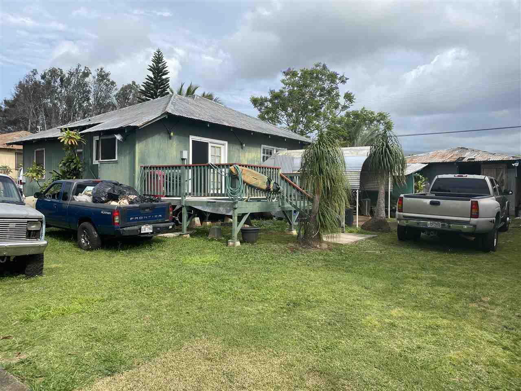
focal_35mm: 26
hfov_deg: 67.3
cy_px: 196
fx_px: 391
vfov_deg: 53.1
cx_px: 260
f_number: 1.8
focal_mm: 4.25
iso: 32
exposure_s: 1/2358
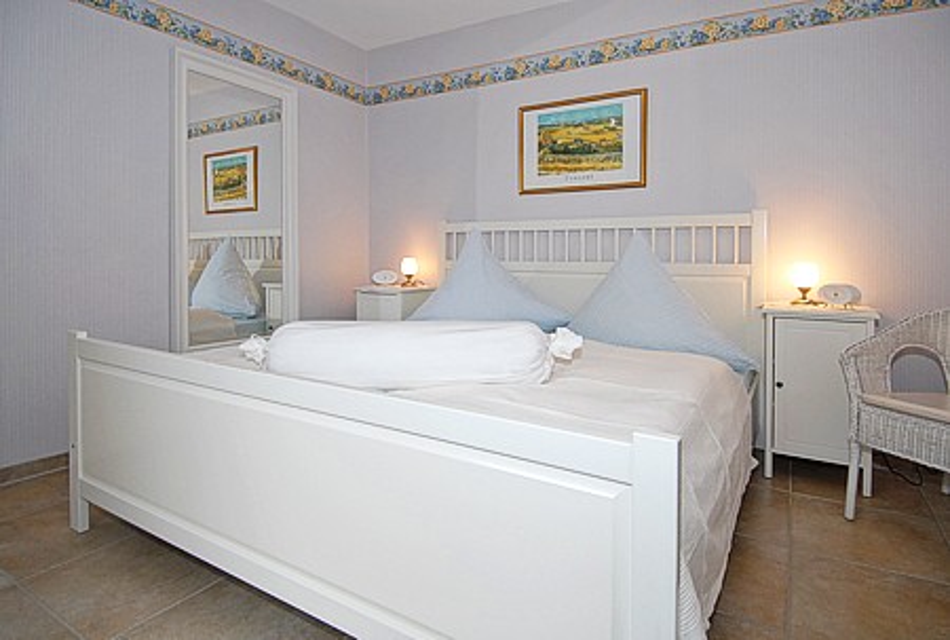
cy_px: 320
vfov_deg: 67.7
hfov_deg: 89.8
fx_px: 476
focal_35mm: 18
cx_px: 475
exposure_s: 1/80
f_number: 5
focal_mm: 12
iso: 400
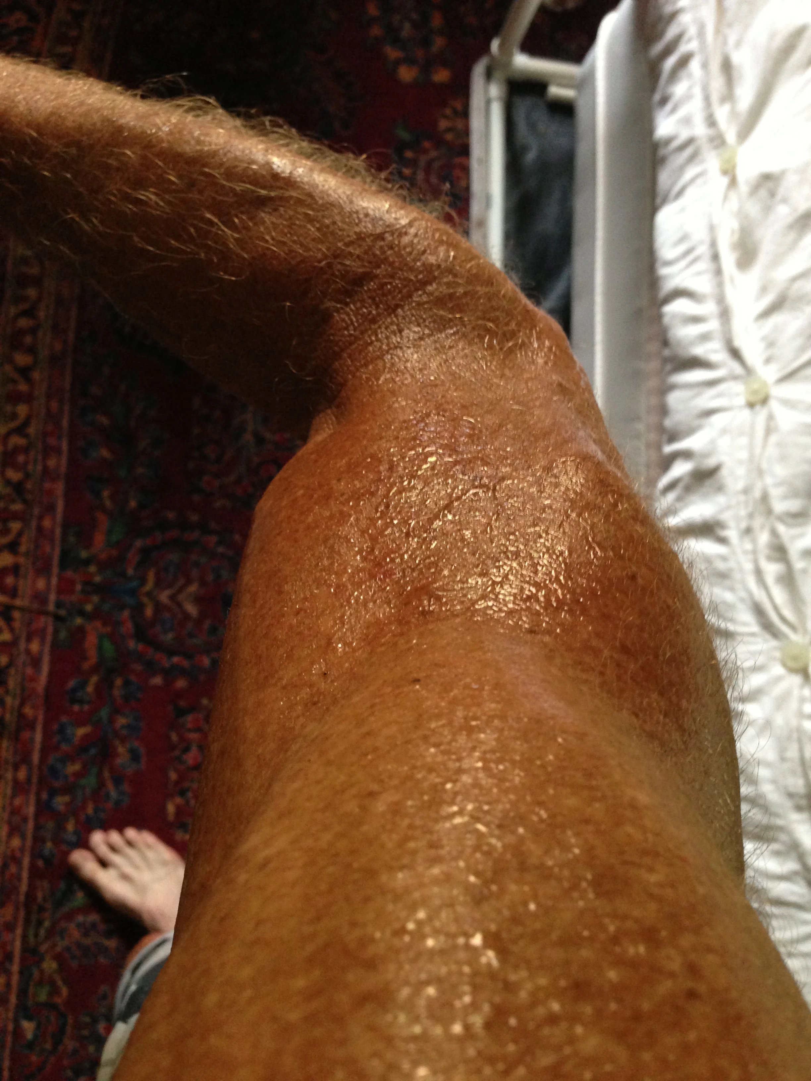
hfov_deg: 42.9
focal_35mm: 33
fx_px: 1031
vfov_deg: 55.4
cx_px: 406
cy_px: 540
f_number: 2.4
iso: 250
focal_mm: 4.13
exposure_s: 1/20
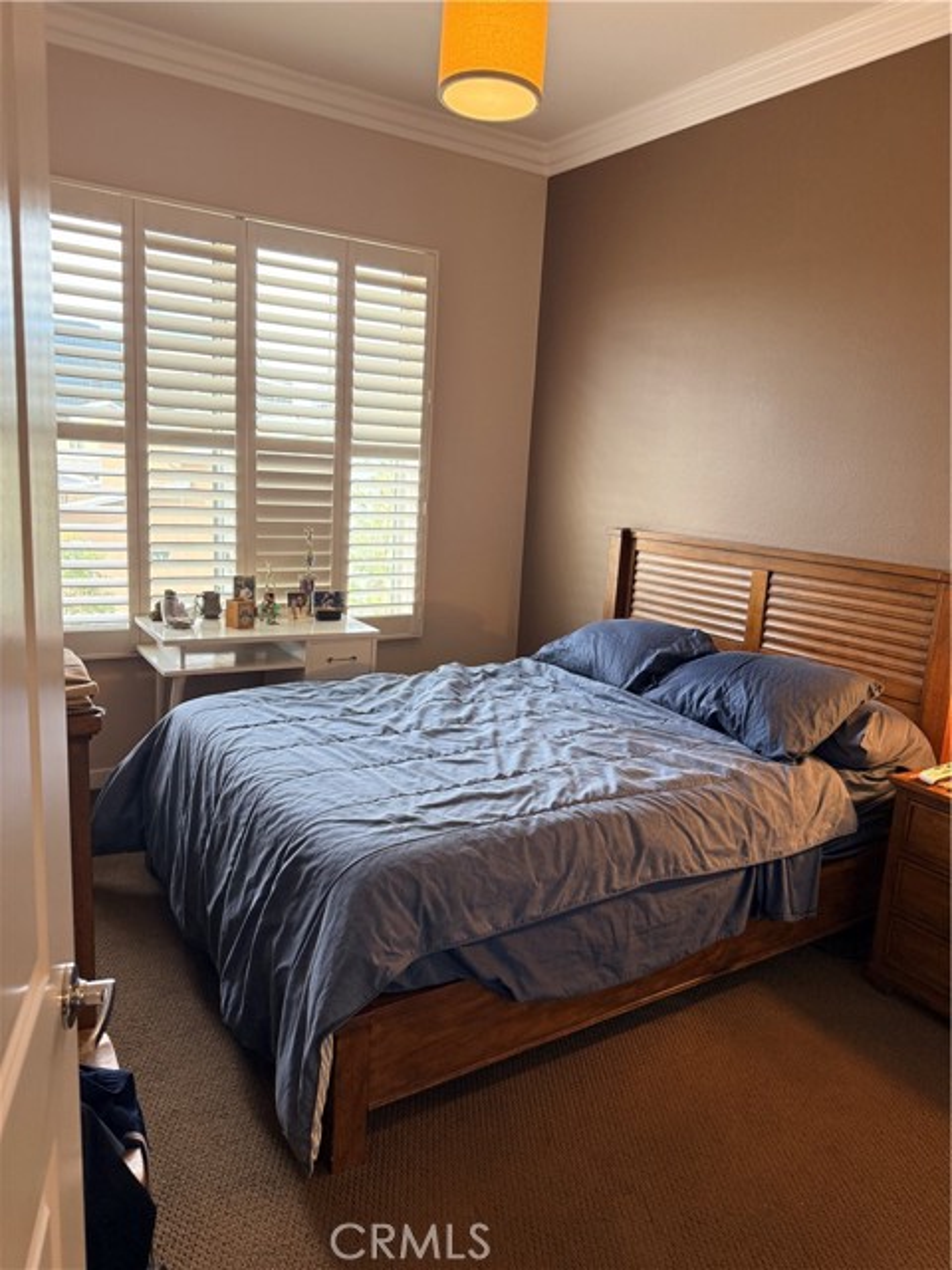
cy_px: 635
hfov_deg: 56.8
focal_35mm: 24
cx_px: 476
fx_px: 880
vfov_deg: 71.6
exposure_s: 1/120
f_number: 1.78
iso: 200
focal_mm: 6.76
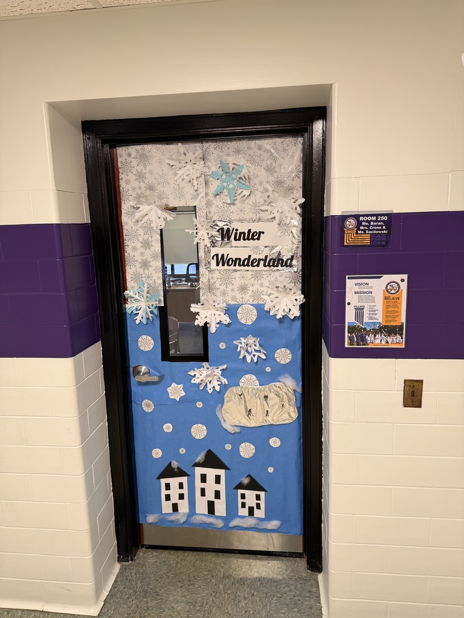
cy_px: 309
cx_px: 232
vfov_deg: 71.6
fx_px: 429
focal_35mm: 24
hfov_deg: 56.8
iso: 125
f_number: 1.78
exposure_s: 1/60
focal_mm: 6.76
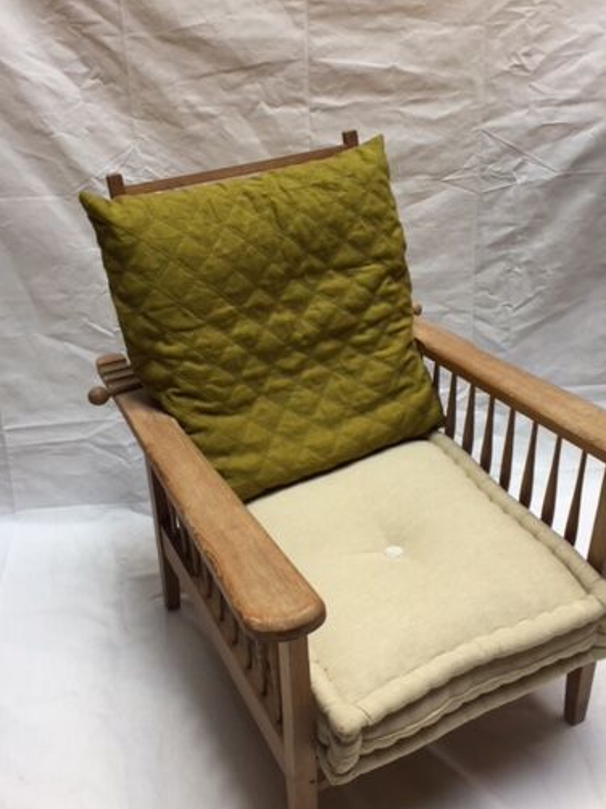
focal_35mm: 37
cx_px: 309
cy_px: 385
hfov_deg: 38.6
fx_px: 864
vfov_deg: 50.1
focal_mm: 4.15
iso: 40
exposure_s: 1/50
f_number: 2.2
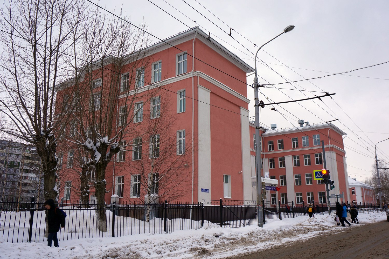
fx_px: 324
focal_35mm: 30
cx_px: 194
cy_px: 130
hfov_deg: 62.0
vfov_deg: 43.5
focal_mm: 20
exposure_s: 1/80
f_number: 8
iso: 100
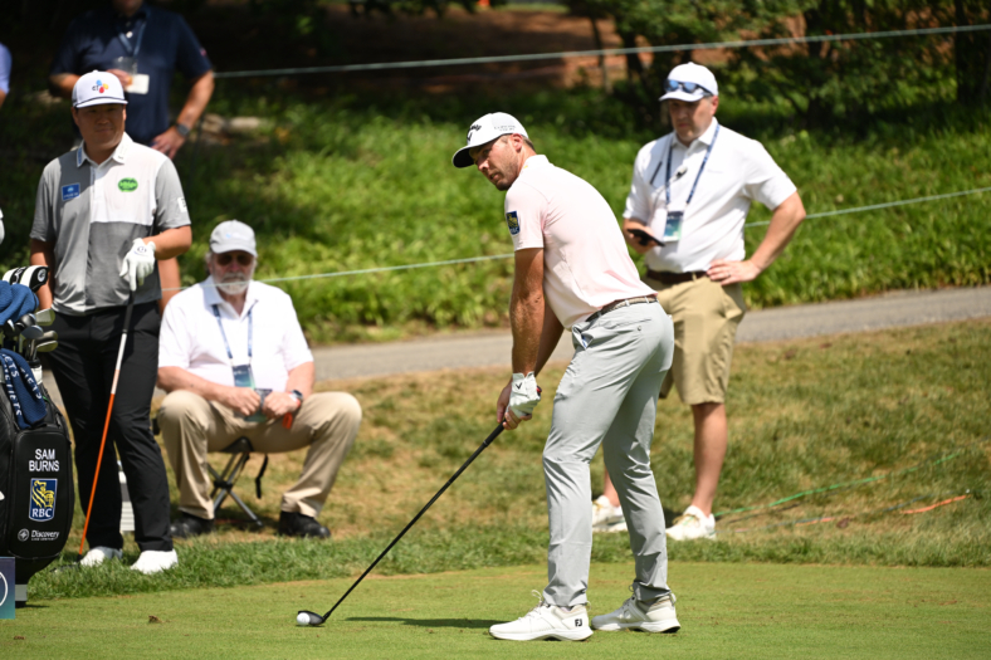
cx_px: 496
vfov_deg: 4.0
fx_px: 9357
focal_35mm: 340
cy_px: 330
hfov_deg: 6.1
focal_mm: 340
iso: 250
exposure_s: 1/2000
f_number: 4
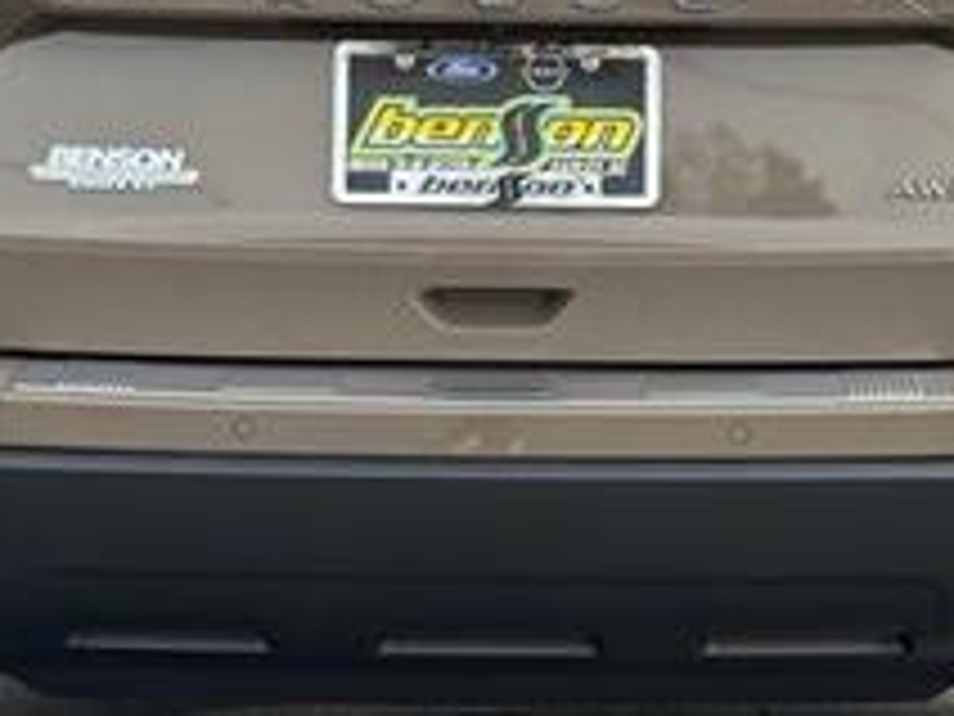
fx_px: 3142
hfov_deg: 17.3
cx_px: 549
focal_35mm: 114
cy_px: 108
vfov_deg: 12.9
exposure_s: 1/664
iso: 64
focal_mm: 6.76
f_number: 1.78
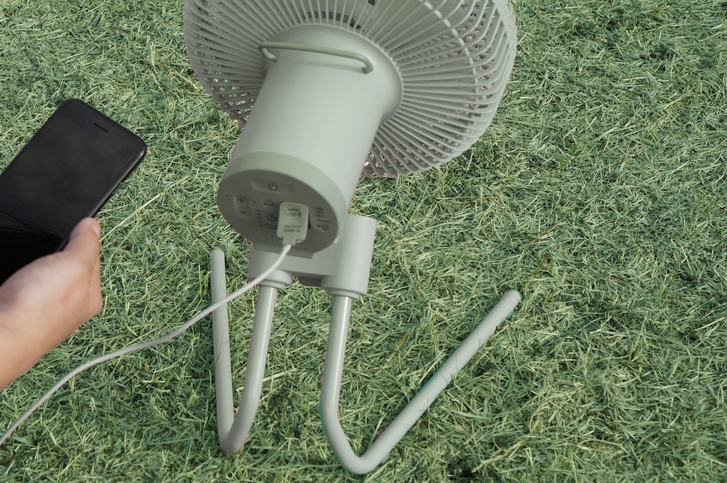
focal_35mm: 84
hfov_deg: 24.1
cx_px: 205
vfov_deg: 16.3
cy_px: 206
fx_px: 1691
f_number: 6.3
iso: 100
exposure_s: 1/200
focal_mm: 35
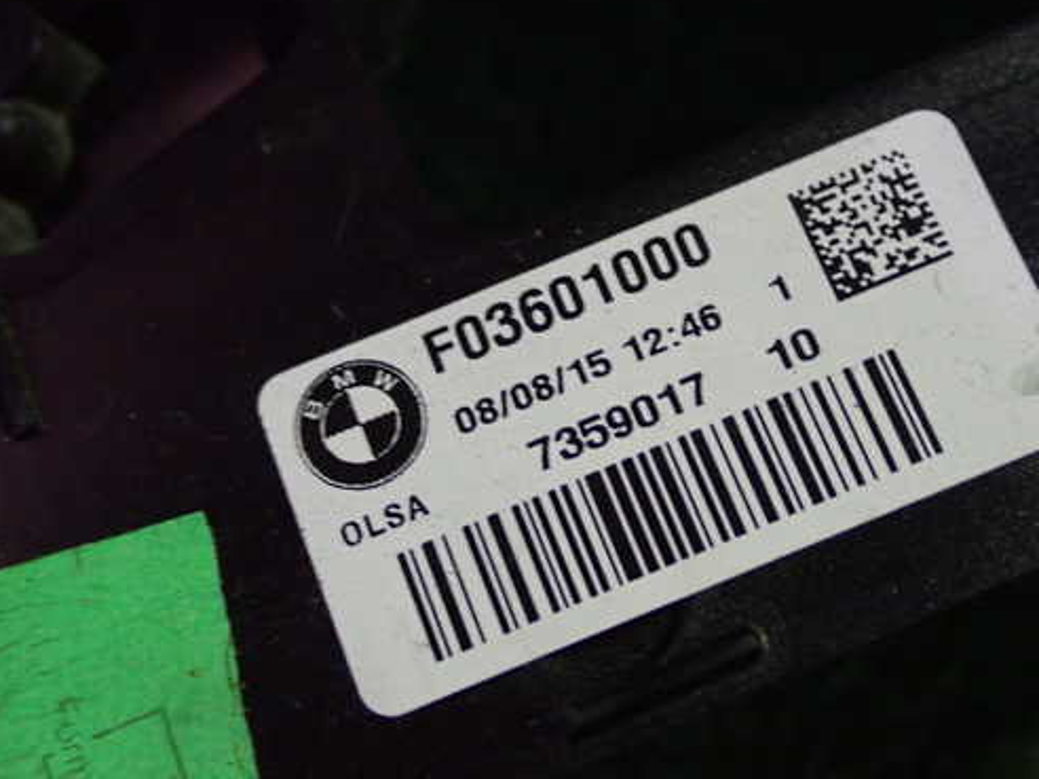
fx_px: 1831
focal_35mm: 61
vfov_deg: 24.0
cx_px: 625
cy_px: 393
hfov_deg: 31.6
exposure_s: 1/50
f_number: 3.2
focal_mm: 9.01
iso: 800
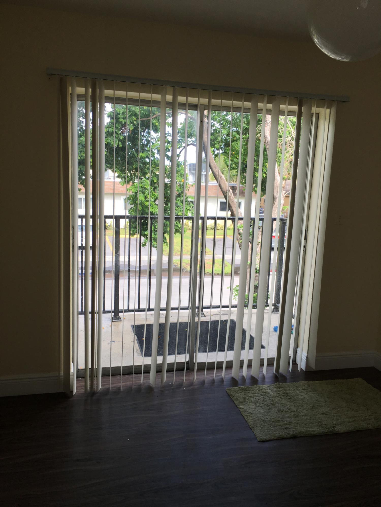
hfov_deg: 48.2
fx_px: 426
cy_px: 254
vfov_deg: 61.7
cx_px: 190
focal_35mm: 29
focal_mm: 4.15
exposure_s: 1/256
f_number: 2.2
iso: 25
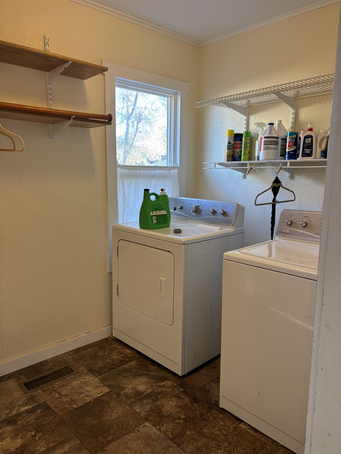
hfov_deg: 53.1
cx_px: 170
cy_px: 227
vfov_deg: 67.3
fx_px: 341
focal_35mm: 26
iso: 100
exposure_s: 1/60
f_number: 1.6
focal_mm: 5.96
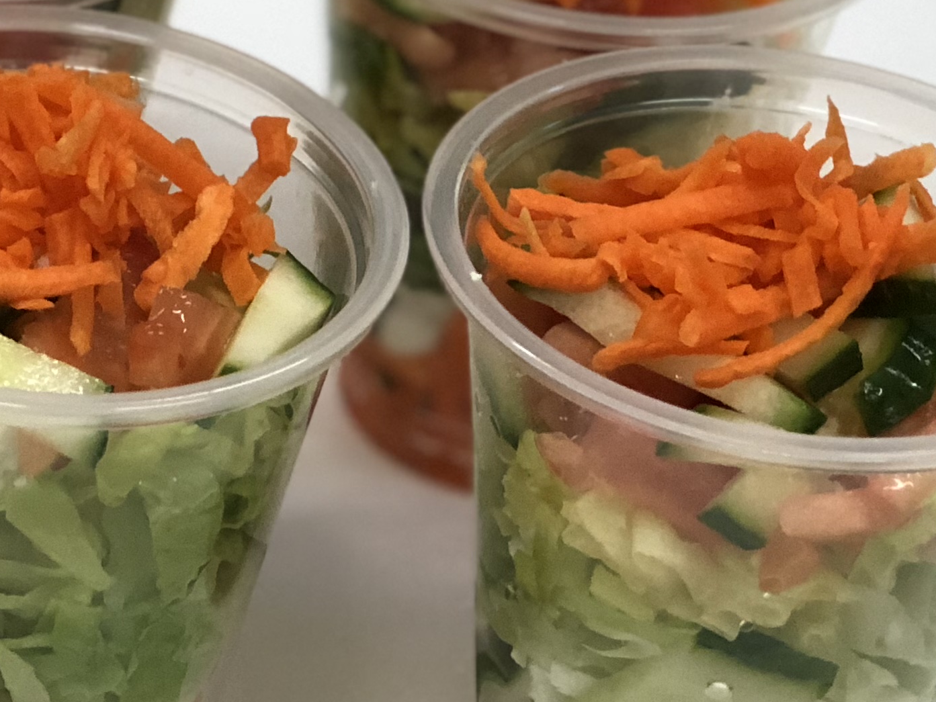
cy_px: 159
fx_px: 4462
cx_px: -316
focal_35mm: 165
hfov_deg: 11.6
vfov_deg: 9.0
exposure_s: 1/50
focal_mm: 6.6
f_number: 2.8
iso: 125
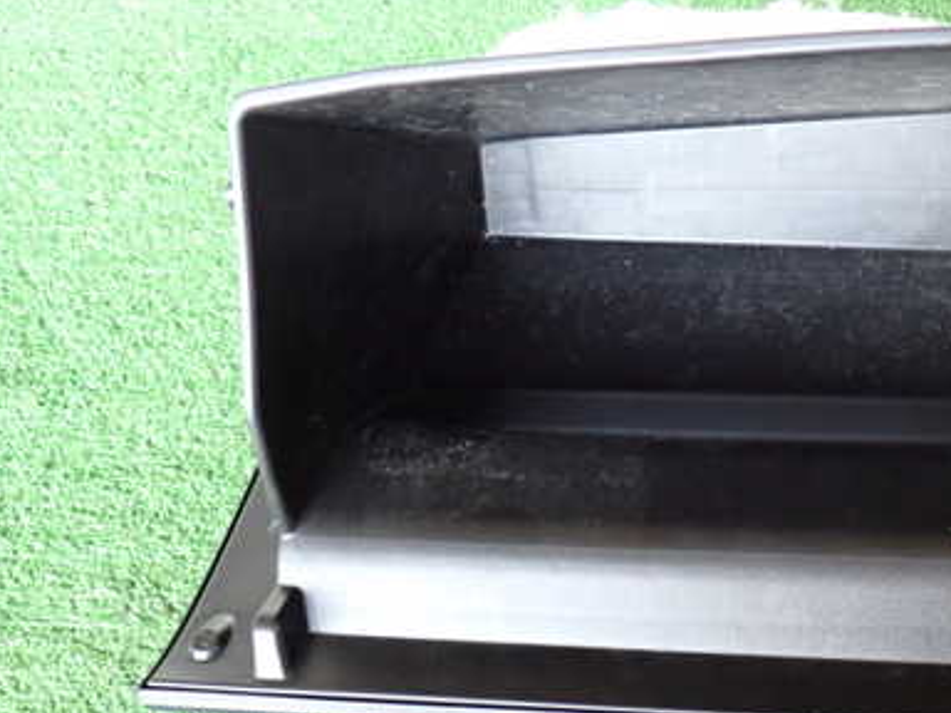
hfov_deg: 37.1
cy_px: 391
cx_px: 733
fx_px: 1374
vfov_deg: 29.1
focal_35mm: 50
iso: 800
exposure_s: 1/30
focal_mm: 5.79
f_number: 2.4
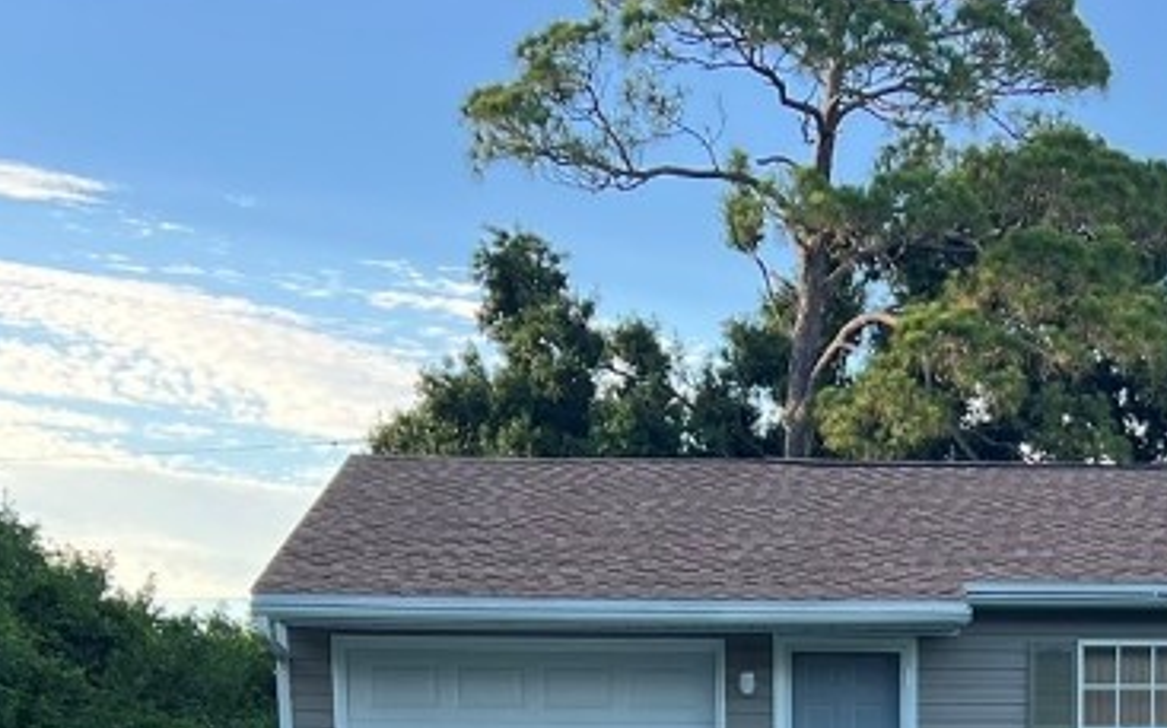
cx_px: 906
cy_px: 1148
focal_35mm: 77
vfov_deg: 15.4
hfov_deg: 26.4
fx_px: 2448
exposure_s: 1/443
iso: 50
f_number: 1.5
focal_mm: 5.7
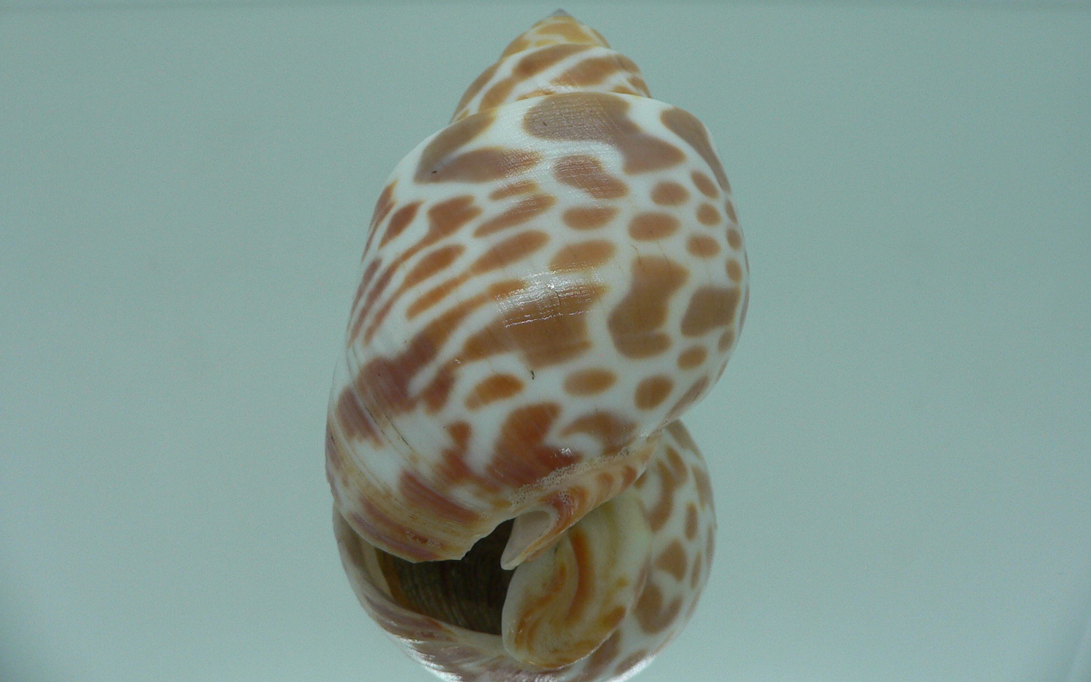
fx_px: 1130
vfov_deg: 33.5
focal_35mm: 38
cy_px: 273
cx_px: 538
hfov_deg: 51.5
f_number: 2.8
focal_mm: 4.6
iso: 80
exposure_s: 1/60
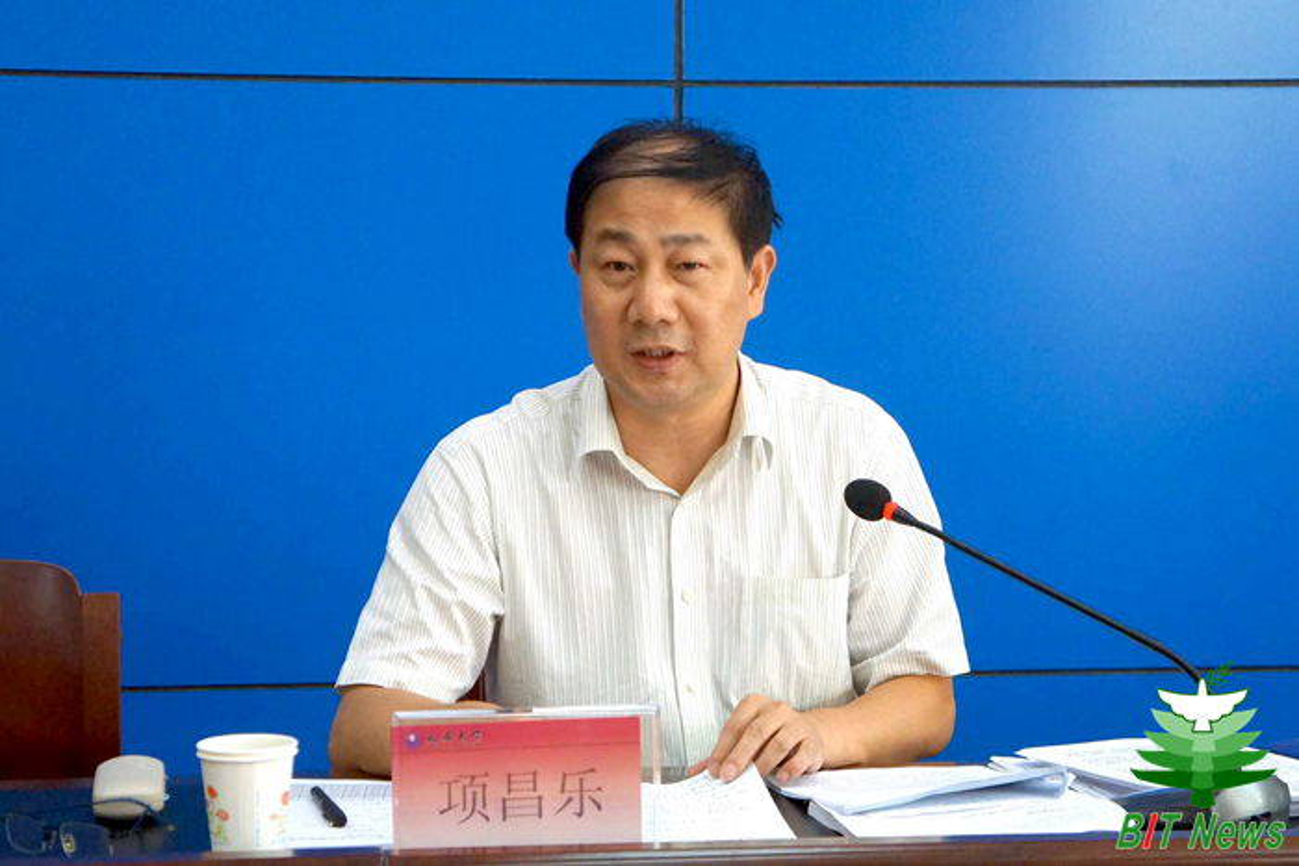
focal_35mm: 61
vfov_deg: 22.3
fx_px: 2201
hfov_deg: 32.9
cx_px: 650
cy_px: 433
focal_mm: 41
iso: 1250
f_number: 4.5
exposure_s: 1/160
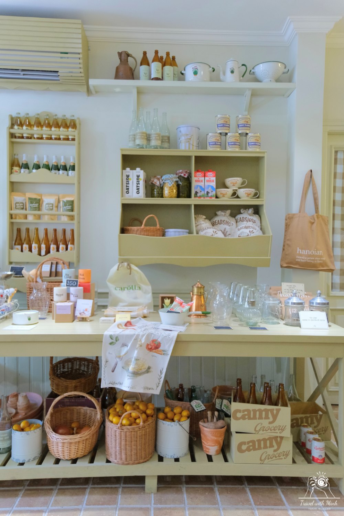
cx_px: 172
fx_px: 373
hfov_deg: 49.6
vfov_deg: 69.4
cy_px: 258
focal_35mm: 26
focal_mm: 17
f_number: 2.8
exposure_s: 1/100
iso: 2000
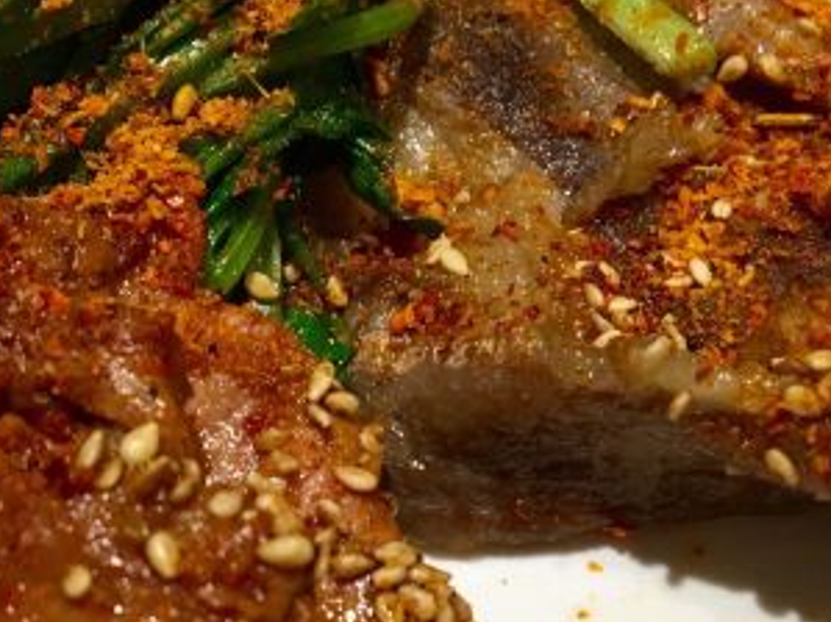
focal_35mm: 68
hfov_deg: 28.6
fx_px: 1632
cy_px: 271
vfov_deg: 21.6
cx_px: 442
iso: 50
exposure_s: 1/33
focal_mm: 4.15
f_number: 2.2
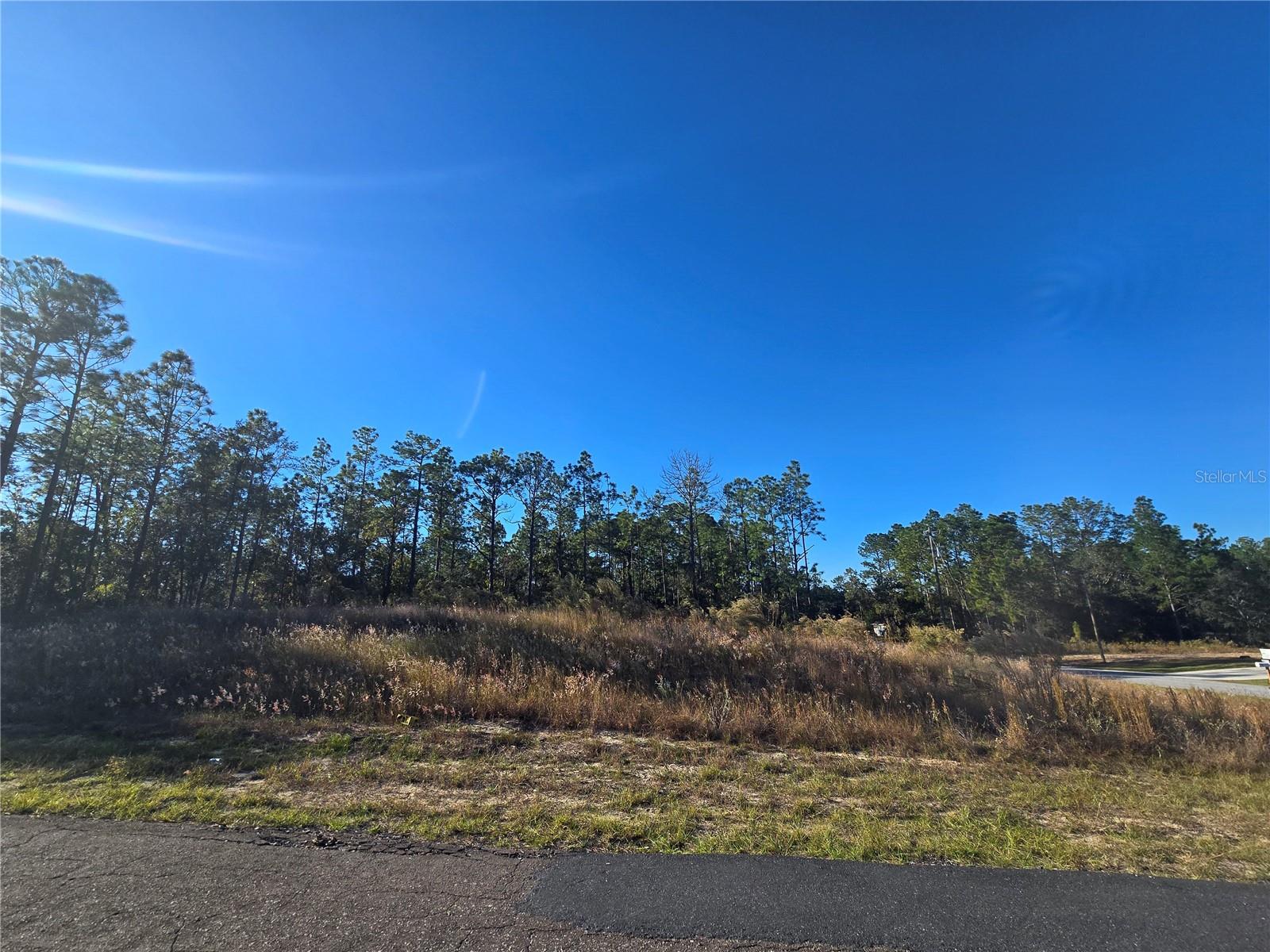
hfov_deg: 106.2
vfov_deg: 89.9
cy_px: 476
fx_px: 477
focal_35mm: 13
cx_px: 635
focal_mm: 2.2
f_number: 2.2
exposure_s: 1/1623
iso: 50
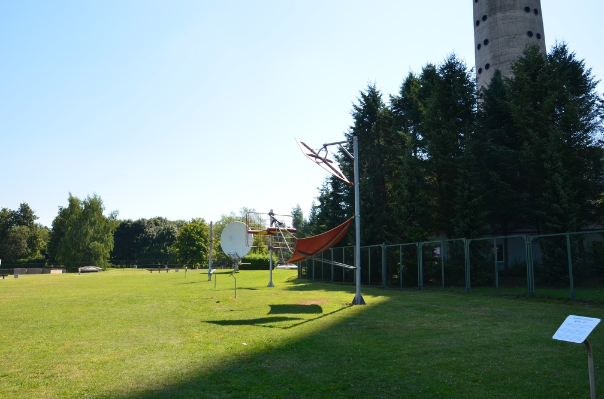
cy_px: 200
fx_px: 452
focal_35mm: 27
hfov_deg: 67.5
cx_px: 302
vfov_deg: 47.7
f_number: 11
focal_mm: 18
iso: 200
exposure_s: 1/125
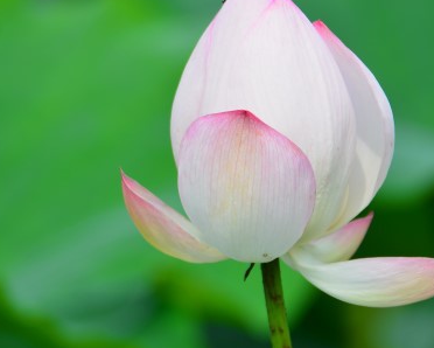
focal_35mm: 1328
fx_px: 17067
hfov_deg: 1.5
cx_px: 256
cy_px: 182
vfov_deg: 1.2
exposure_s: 1/250
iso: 100
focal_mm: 550
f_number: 7.1
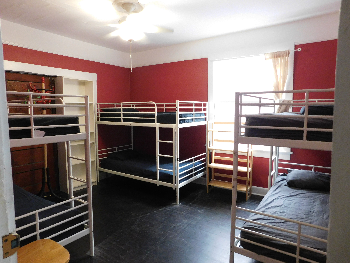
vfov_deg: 58.9
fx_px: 233
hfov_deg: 73.9
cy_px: 132
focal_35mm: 23
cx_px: 175
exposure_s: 1/13
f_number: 3
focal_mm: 4
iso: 400
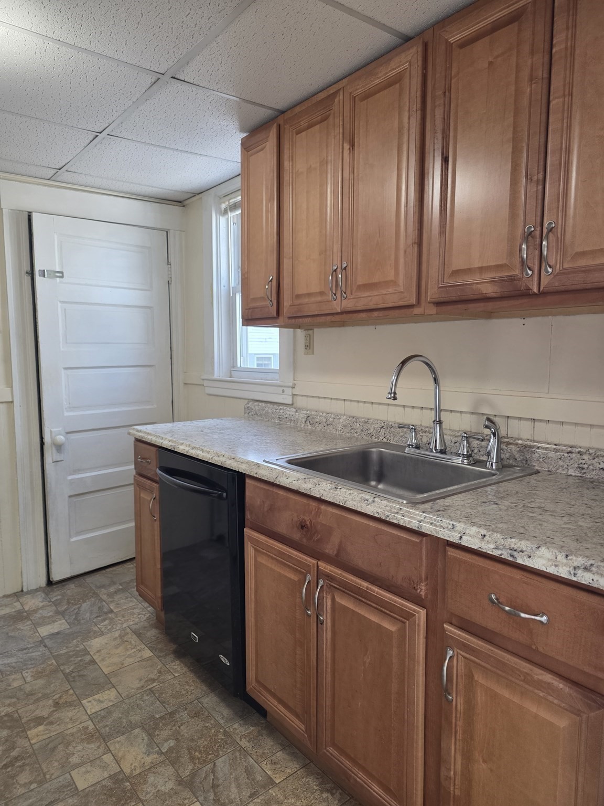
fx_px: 535
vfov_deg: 73.9
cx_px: 302
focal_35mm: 23
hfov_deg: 58.9
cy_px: 403
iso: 160
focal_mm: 6.3
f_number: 1.7
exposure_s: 1/120
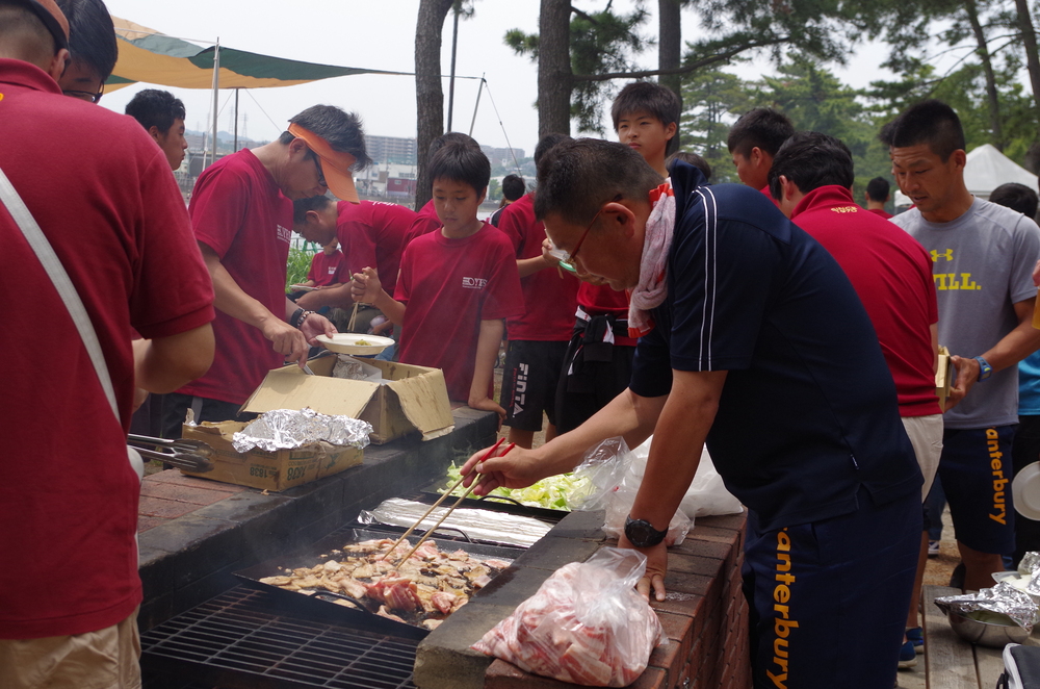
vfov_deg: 29.1
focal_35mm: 46
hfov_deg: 42.8
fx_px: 1326
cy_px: 344
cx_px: 520
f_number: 5.6
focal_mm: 30.63
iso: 400
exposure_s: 1/1000
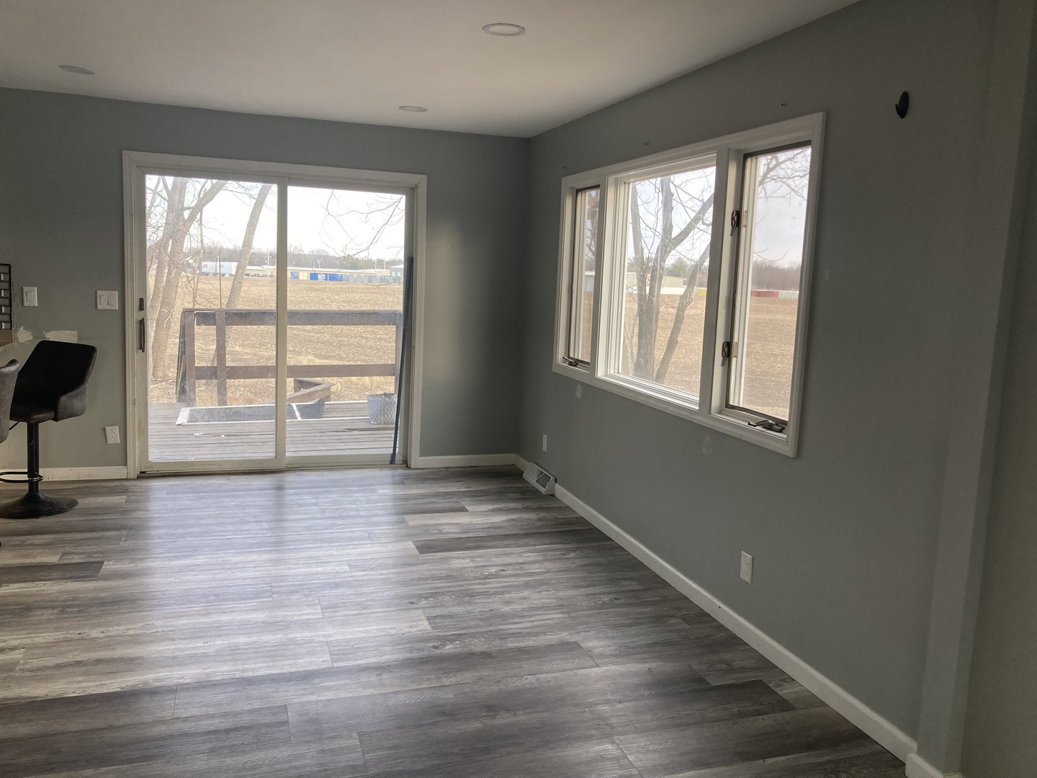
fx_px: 839
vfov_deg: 49.7
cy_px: 389
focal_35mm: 28
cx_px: 518
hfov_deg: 63.4
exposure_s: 1/121
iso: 50
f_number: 1.8
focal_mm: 3.99
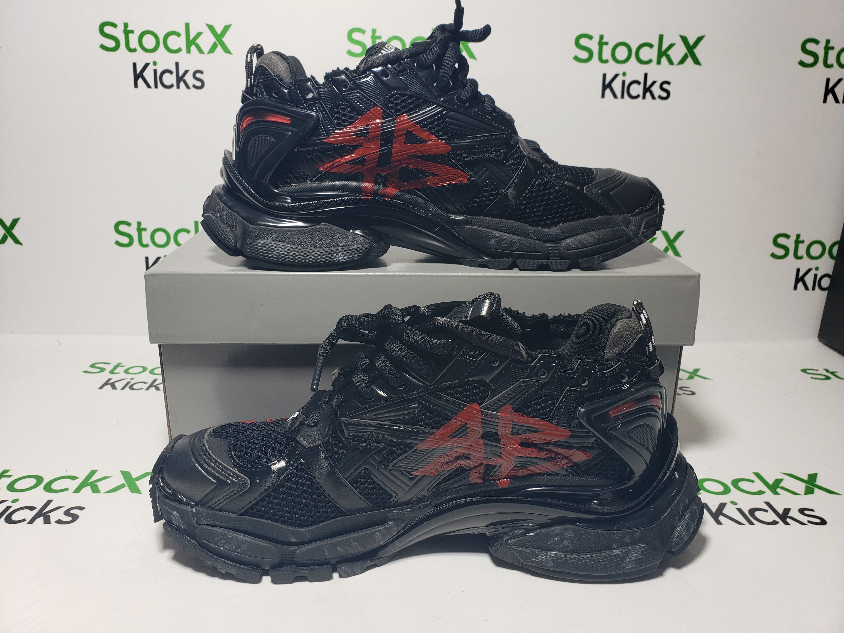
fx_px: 634
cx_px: 422
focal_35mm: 26
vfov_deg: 53.1
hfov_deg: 67.3
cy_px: 316
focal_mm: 4.3
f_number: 2.4
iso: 50
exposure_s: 1/133
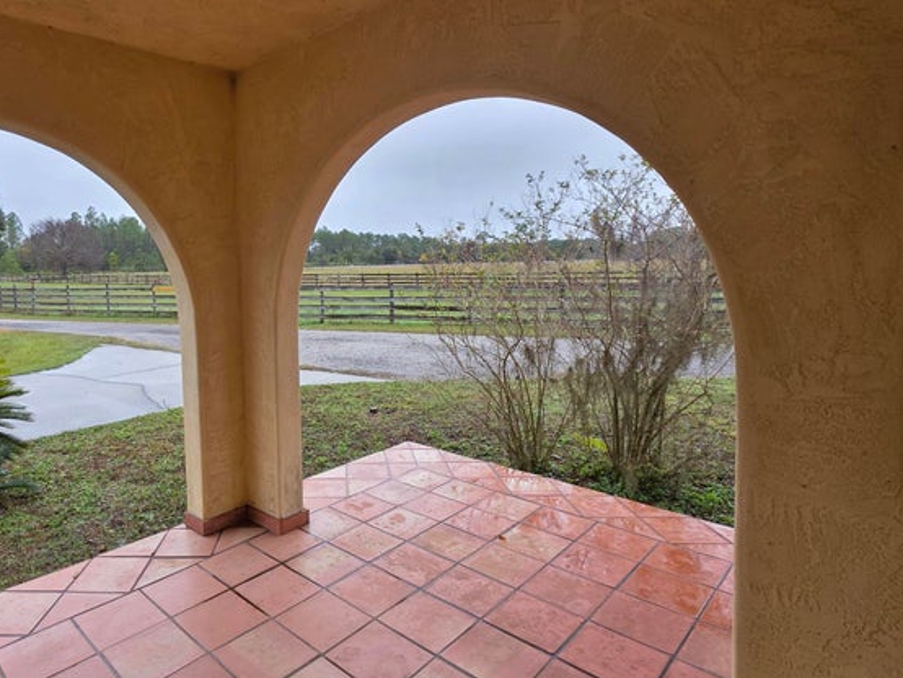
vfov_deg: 65.8
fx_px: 522
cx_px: 319
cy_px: 300
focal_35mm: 20
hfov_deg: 79.6
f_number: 1.9
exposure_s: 1/359
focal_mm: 2.2
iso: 100
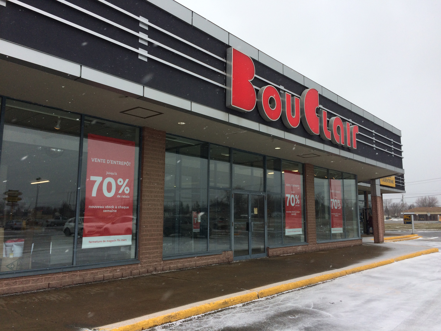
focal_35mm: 29
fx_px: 369
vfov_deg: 48.2
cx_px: 220
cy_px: 166
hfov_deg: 61.7
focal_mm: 4.15
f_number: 2.2
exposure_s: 1/820
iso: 32
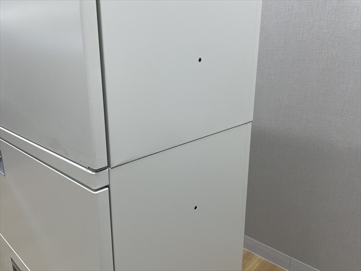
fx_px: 271
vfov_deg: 53.1
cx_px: 180
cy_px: 136
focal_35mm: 26
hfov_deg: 67.3
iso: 80
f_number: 1.6
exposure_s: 1/100
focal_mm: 4.2
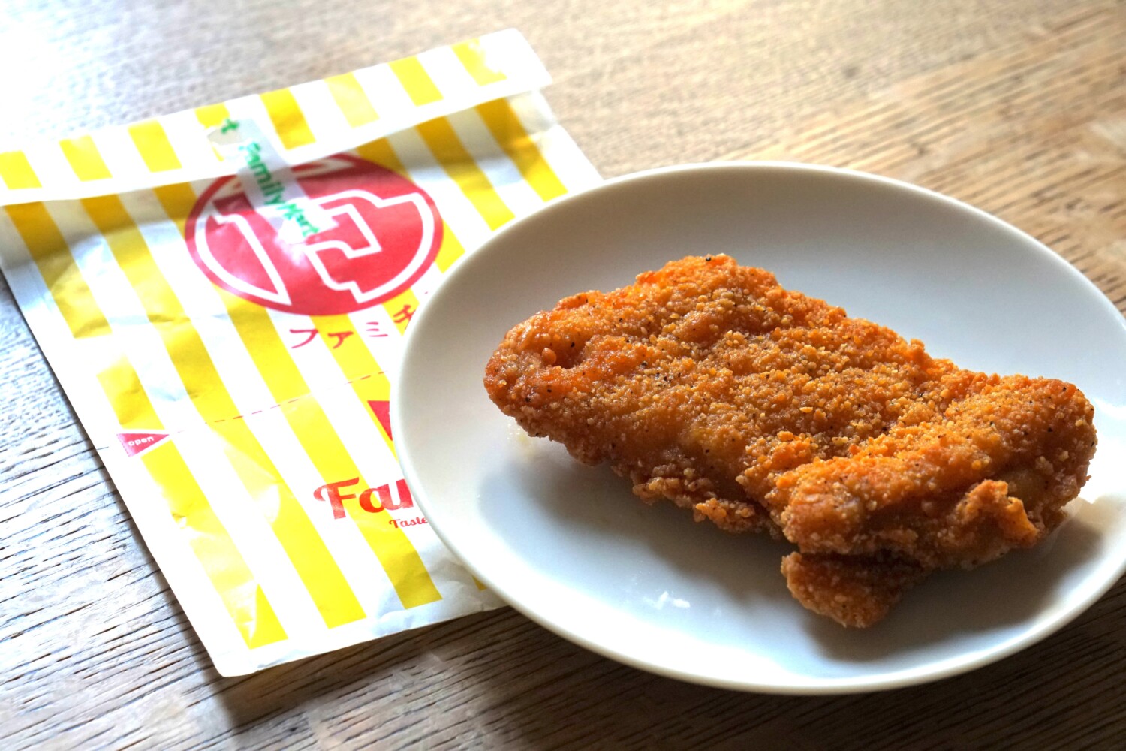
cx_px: 563
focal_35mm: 92
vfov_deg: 14.9
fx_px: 2862
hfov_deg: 22.3
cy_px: 376
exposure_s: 1/250
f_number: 6.3
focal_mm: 61
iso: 1600
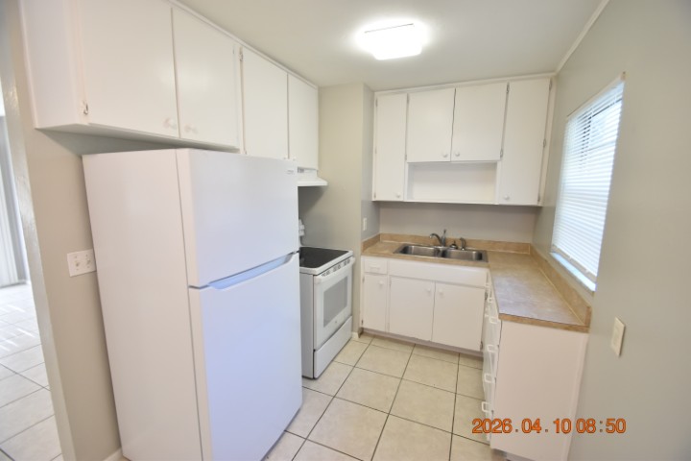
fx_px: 288
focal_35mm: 15
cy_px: 230
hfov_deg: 100.4
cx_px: 346
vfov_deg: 77.3
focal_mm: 10
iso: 800
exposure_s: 1/45
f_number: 3.5
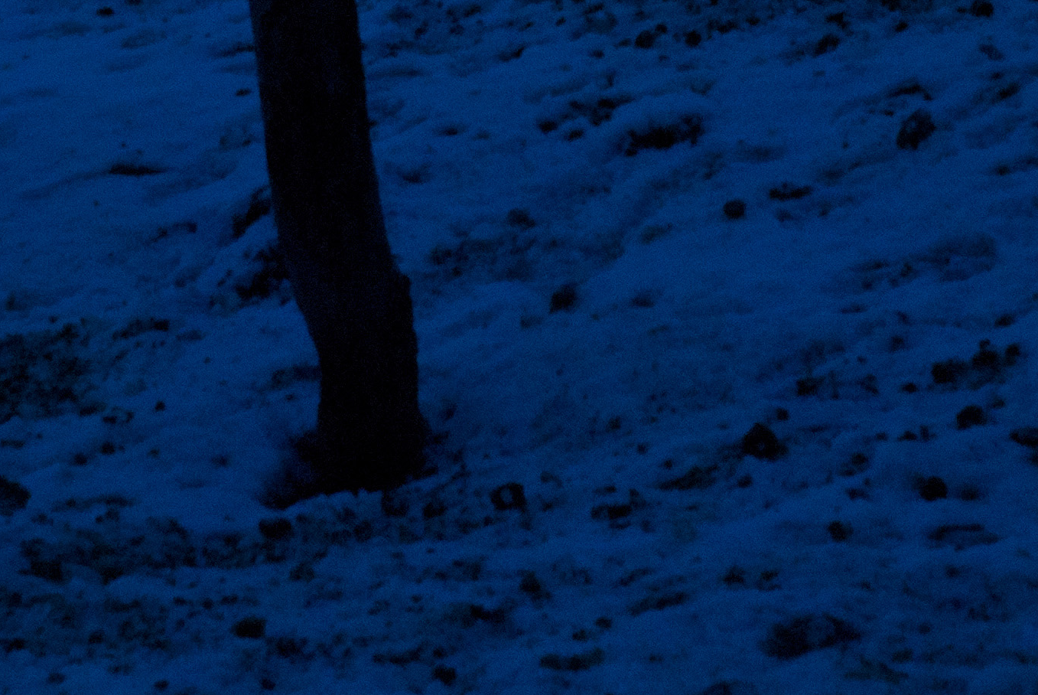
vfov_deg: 5.8
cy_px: -139
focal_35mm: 235
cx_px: 377
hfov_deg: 8.7
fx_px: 6795
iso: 500
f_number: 8
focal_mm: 55
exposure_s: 2
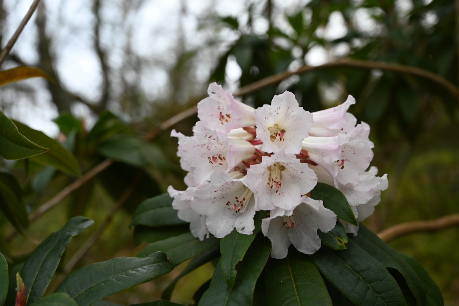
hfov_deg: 43.6
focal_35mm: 45
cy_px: 153
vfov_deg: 29.9
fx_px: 574
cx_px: 230
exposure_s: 1/100
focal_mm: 45
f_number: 5
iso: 100
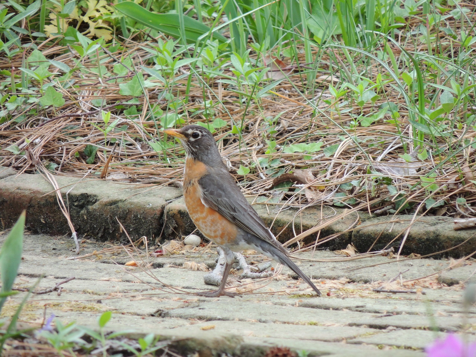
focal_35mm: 1000
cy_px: 178
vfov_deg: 1.5
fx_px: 13751
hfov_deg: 2.0
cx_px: 238
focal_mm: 180
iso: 400
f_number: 5.9
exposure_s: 1/200
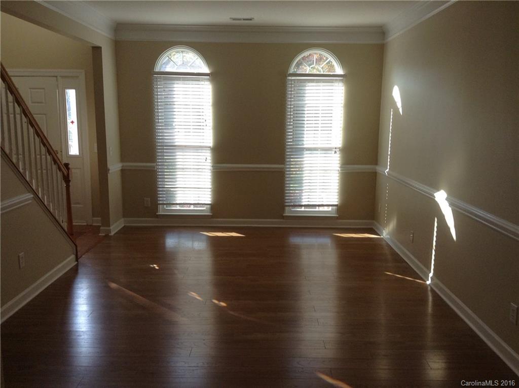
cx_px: 260
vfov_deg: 42.8
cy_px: 194
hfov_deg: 55.4
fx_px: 494
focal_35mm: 33
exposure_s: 1/120
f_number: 2.4
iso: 50
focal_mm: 3.3
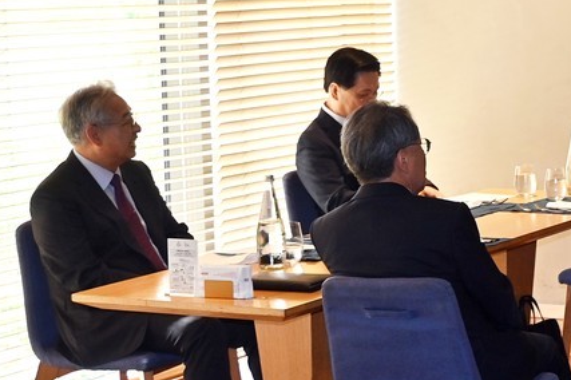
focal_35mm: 101
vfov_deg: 13.4
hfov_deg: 18.1
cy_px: 65
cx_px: 841
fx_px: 1605
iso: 200
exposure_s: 1/80
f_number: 4.5
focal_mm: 22.5
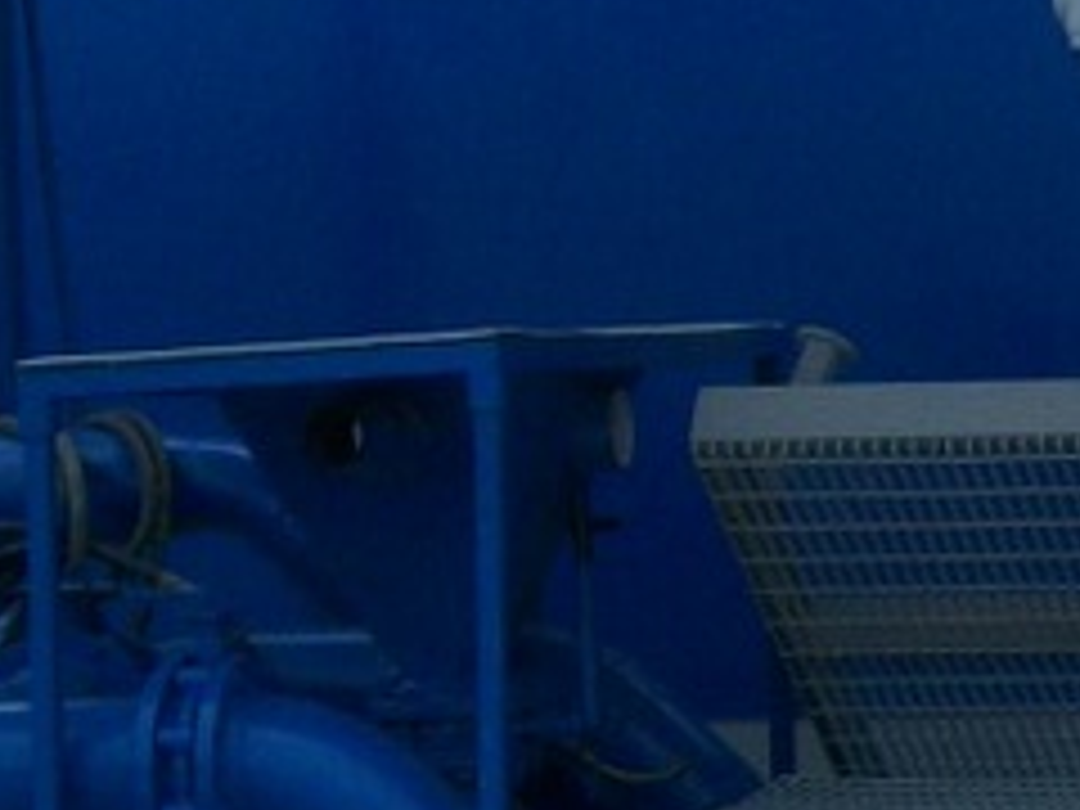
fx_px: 5460
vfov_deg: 8.5
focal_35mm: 175
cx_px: 1782
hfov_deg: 10.7
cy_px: 513
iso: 80
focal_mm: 6.3
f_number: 5.6
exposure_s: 1/400
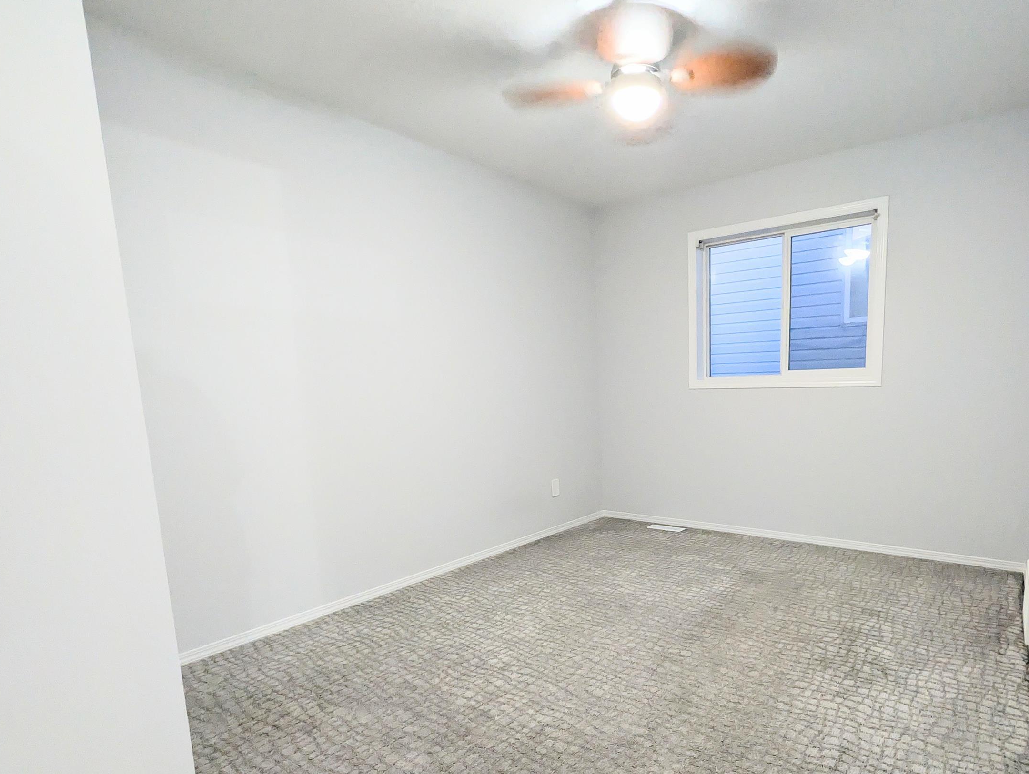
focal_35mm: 17
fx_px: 506
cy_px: 469
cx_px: 608
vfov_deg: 73.9
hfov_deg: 90.0
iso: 237
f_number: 1.7
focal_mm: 2.02
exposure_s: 1/24
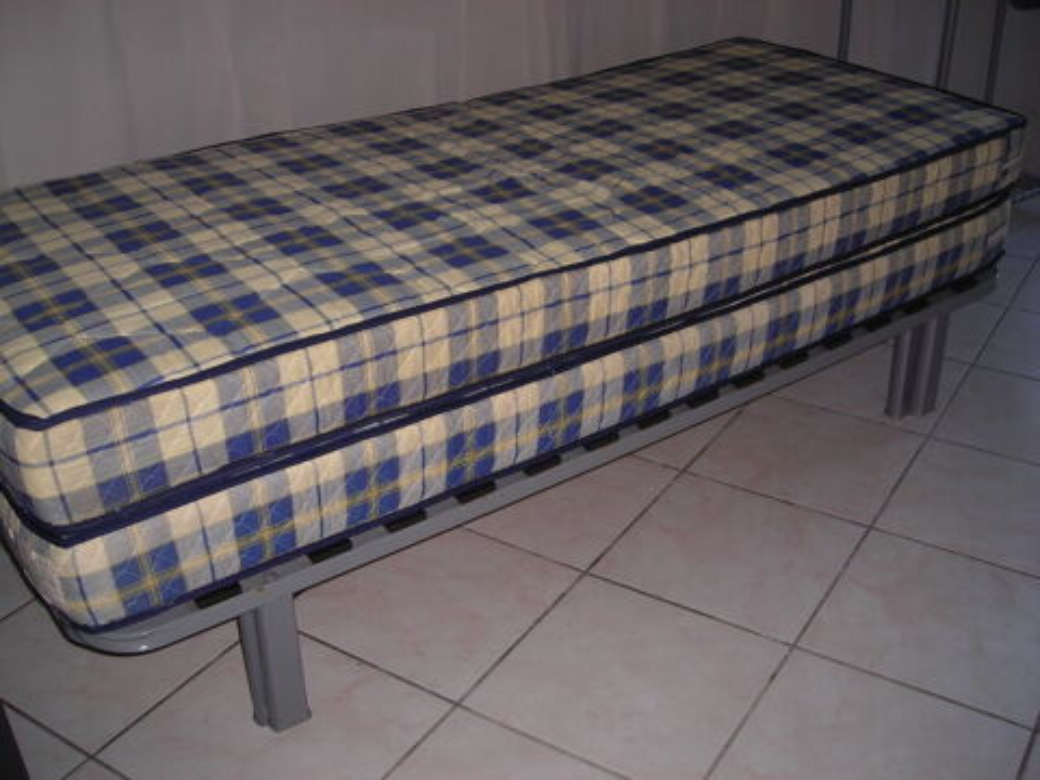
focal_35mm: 38
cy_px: 390
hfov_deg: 49.0
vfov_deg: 37.7
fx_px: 1142
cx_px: 520
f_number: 3.2
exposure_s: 1/60.1
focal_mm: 6.3
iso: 50
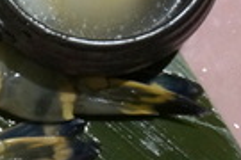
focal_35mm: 156
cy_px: -70
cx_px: -71
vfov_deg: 8.6
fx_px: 1044
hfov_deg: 12.7
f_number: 4
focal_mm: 22
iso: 1000
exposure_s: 1/60
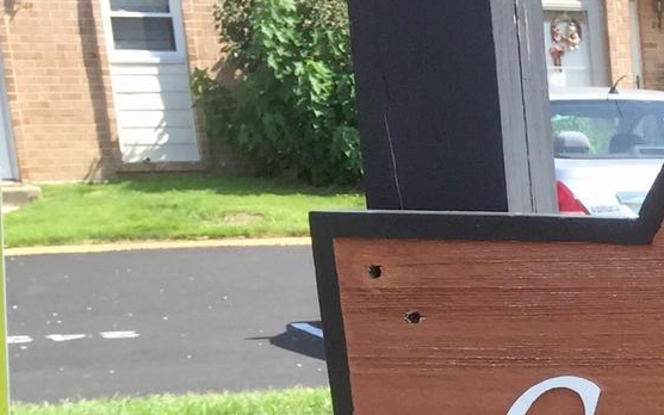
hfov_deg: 15.7
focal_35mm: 113
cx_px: 1209
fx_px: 2045
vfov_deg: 10.7
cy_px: 817
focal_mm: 4.15
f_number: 2.2
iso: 32
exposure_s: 1/628
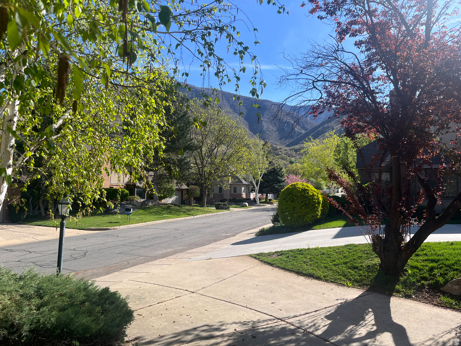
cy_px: 173
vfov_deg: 53.1
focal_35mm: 26
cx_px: 230
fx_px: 346
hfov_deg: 67.3
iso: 50
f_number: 1.6
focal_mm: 5.1
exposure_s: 1/2463
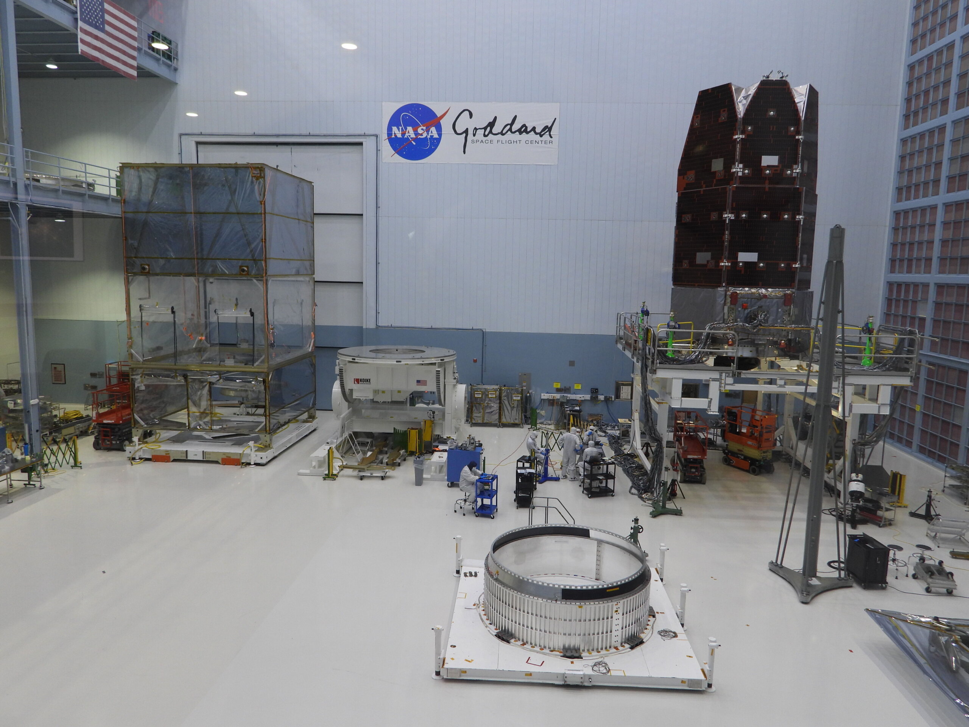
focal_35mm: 24
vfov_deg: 56.8
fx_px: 672
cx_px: 484
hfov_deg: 71.6
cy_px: 364
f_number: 2.8
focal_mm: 4.3
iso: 140
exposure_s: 1/30
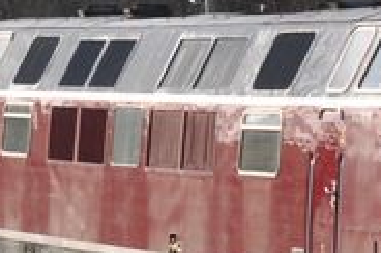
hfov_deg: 6.2
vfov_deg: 4.1
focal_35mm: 334
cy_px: 75
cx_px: 81
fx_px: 3529
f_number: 8
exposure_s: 1/500
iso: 250
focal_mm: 40
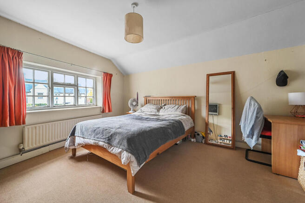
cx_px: 152
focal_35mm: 14
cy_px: 102
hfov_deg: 104.3
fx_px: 118
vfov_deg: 81.1
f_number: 8
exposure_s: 1
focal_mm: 14
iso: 400
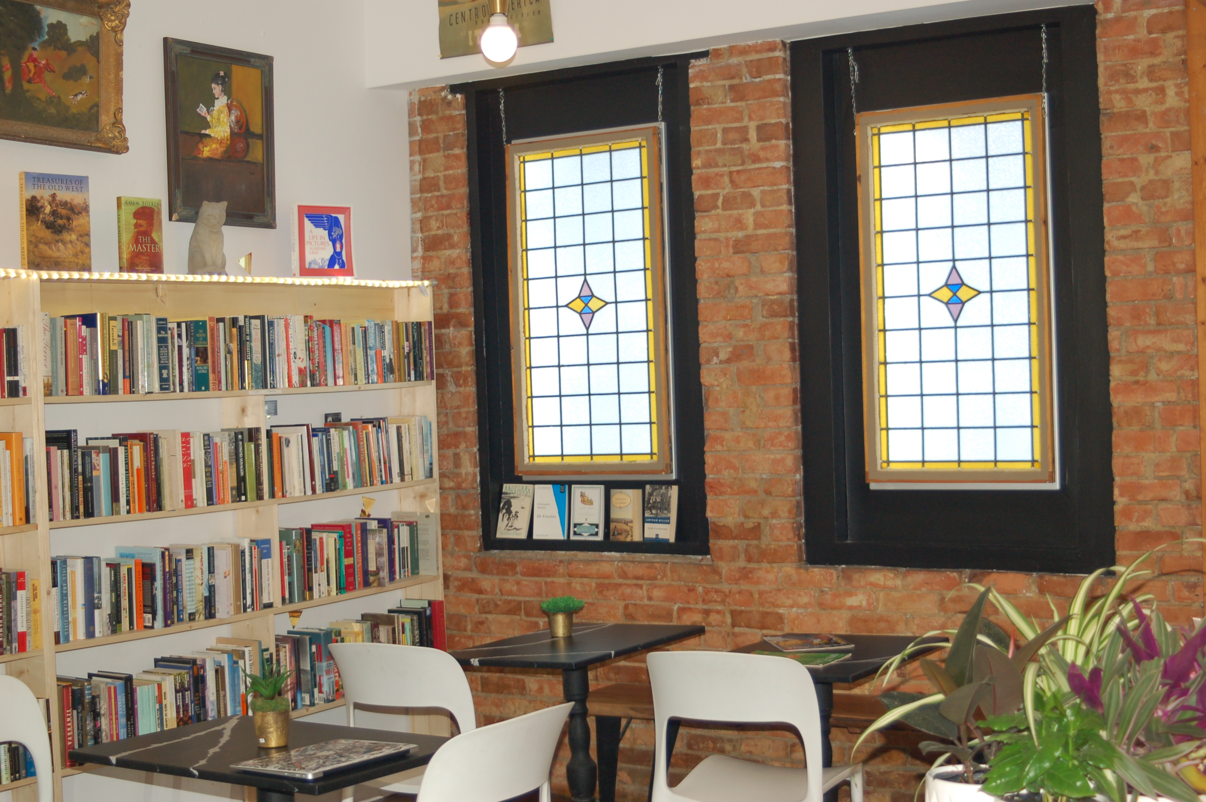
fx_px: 1757
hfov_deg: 37.9
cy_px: 401
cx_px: 603
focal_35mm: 52
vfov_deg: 25.7
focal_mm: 35
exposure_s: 1/60
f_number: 3.3
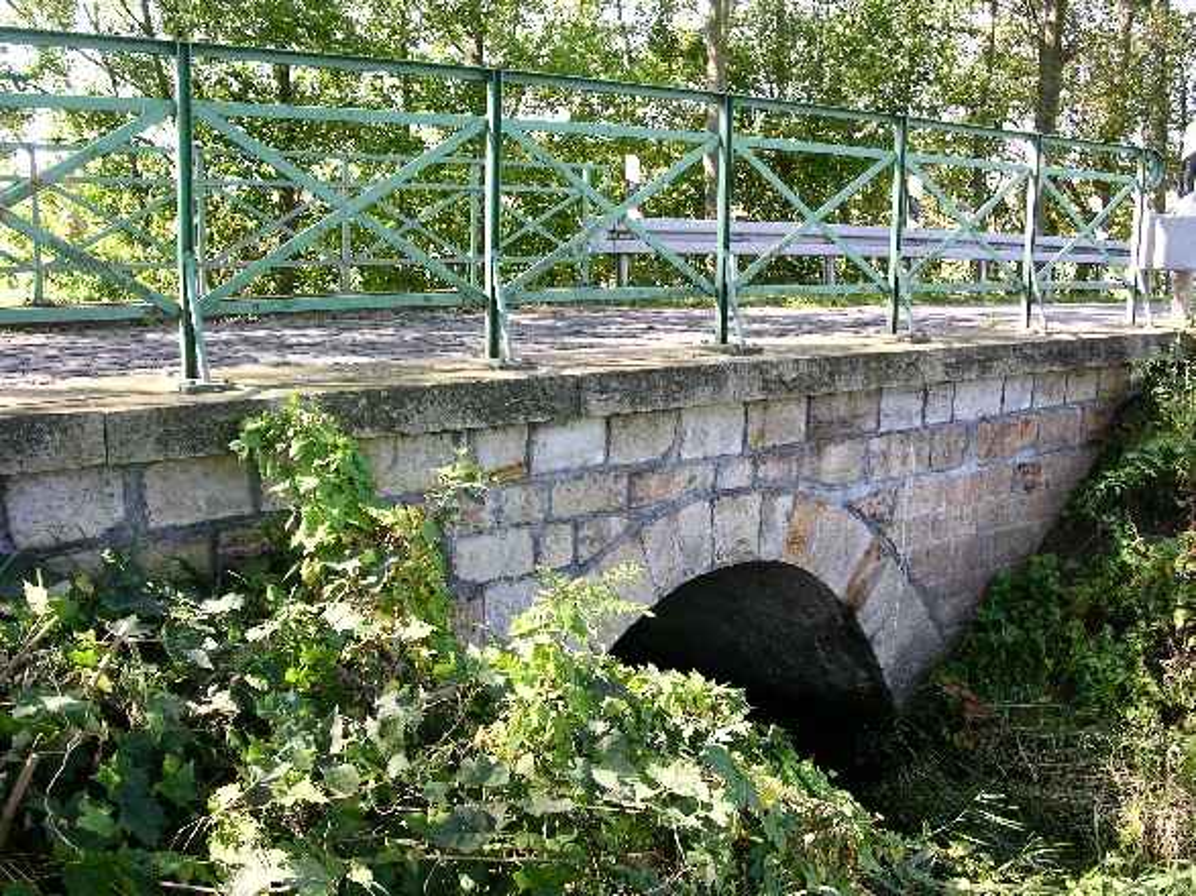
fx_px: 1209
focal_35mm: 35
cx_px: 598
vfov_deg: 40.7
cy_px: 448
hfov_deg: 52.6
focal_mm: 8.9
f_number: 4.5
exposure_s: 1/38.9
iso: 50
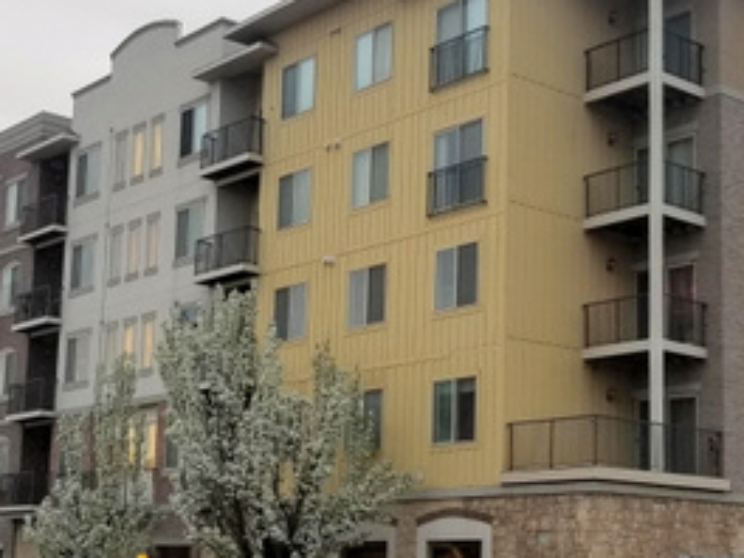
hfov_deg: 30.6
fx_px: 1354
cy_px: 347
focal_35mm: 63
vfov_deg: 23.2
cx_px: 471
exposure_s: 1/60
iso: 100
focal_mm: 4.25
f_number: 1.7
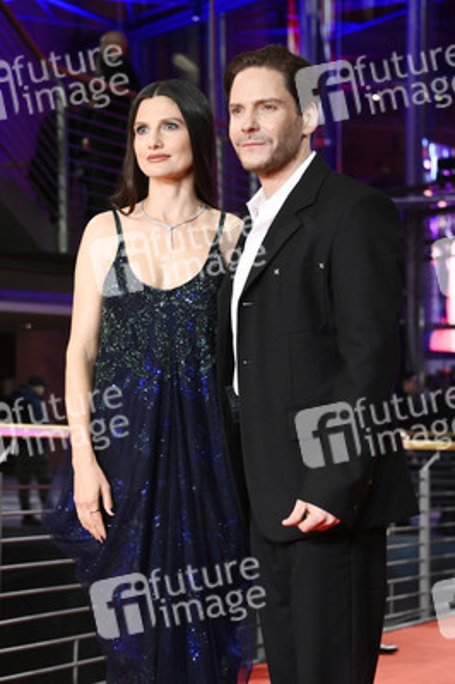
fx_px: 1747
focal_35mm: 92
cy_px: 342
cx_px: 228
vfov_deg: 22.2
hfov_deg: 14.8
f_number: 5.6
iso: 5000
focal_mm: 92
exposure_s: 1/200
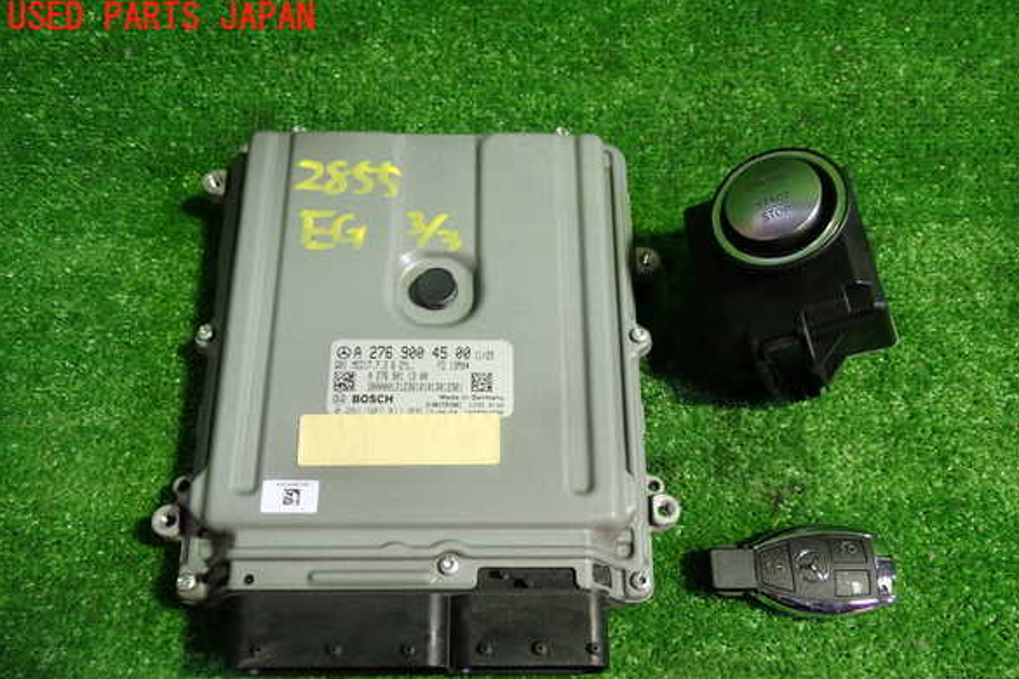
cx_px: 521
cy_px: 388
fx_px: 906
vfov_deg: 41.0
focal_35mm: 32
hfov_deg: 58.7
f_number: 2.3
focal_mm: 5.4
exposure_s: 1/30
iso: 200
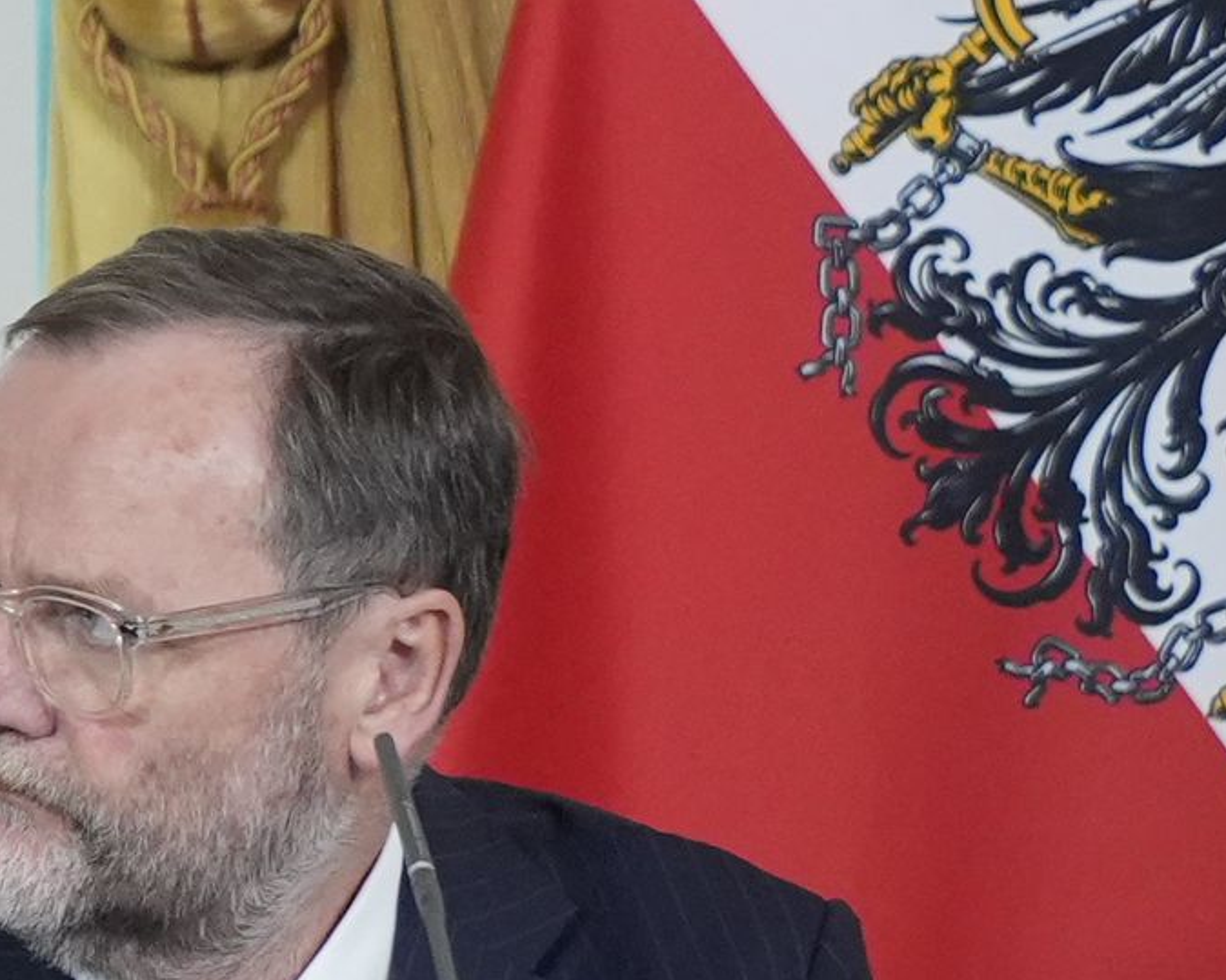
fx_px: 11718
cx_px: -2103
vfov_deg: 4.8
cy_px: 879
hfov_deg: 5.7
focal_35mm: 323
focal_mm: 58
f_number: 4
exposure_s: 1/320
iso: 2000
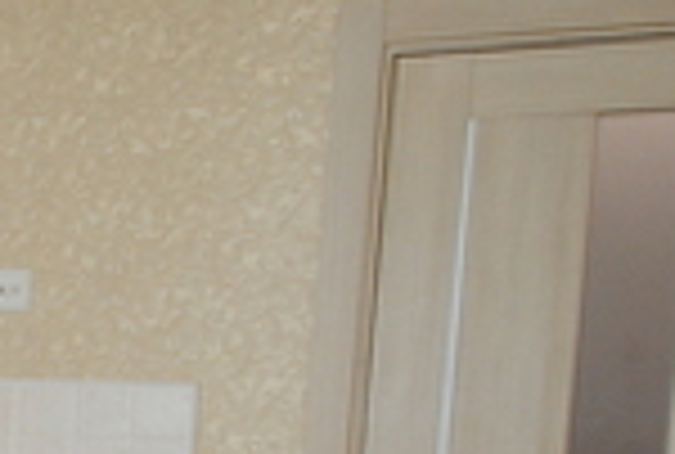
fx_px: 1881
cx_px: -850
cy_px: 593
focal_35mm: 100
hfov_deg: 14.7
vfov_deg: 13.3
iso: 450
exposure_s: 1/30
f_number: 3.5
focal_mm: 14
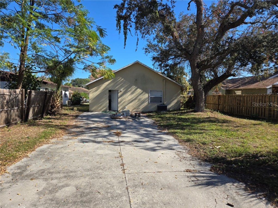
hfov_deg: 73.9
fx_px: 185
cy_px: 104
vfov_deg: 58.9
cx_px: 139
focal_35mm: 23
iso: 25
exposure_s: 1/1248
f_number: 1.8
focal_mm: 5.4
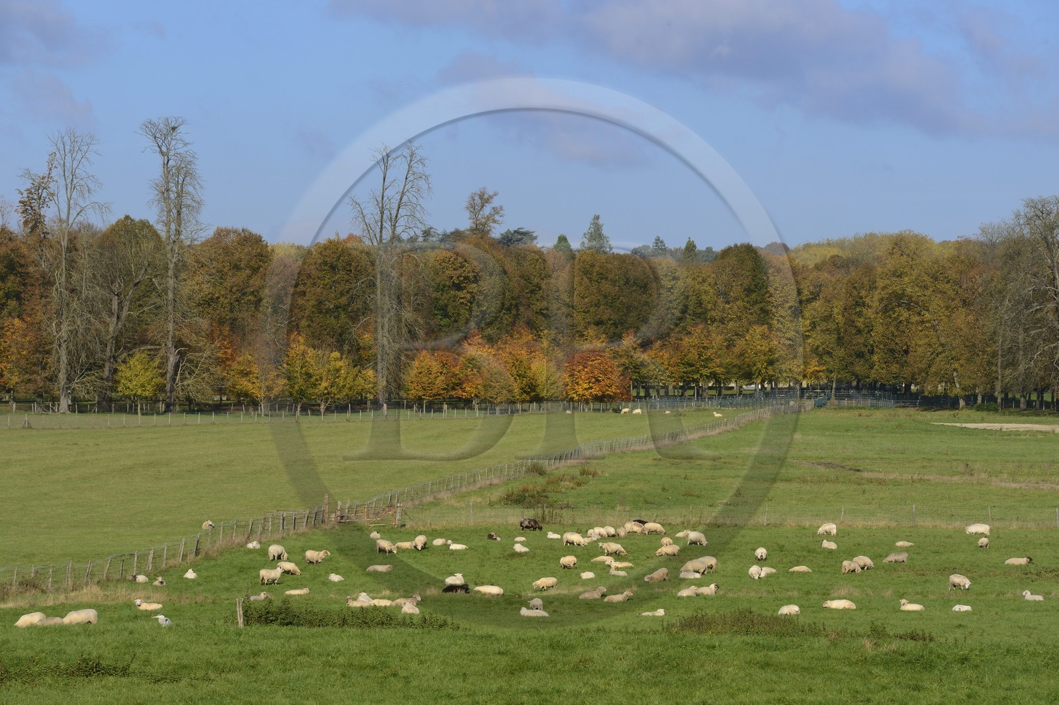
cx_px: 530
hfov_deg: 10.3
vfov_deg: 6.9
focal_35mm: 200
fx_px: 5882
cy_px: 352
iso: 200
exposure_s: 1/250
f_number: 14
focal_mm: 200
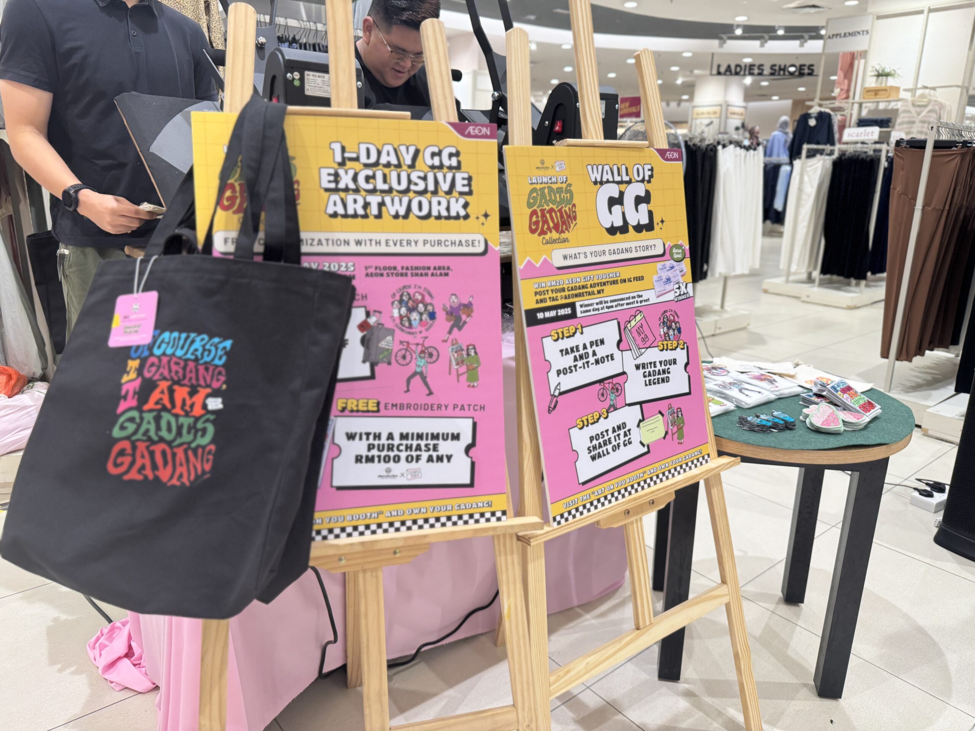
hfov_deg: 71.6
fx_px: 676
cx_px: 488
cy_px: 366
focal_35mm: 24
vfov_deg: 56.8
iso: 125
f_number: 1.78
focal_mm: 6.76
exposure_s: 1/100
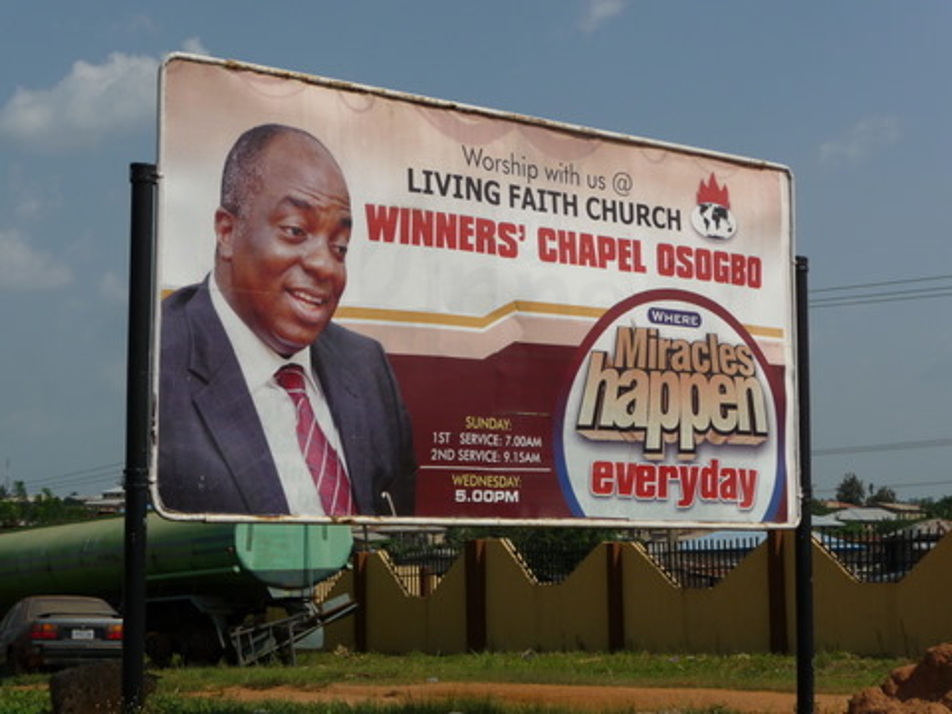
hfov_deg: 27.0
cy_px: 357
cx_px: 476
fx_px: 1980
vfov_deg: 20.4
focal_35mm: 72
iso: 100
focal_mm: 12.2
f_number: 11
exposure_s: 1/320
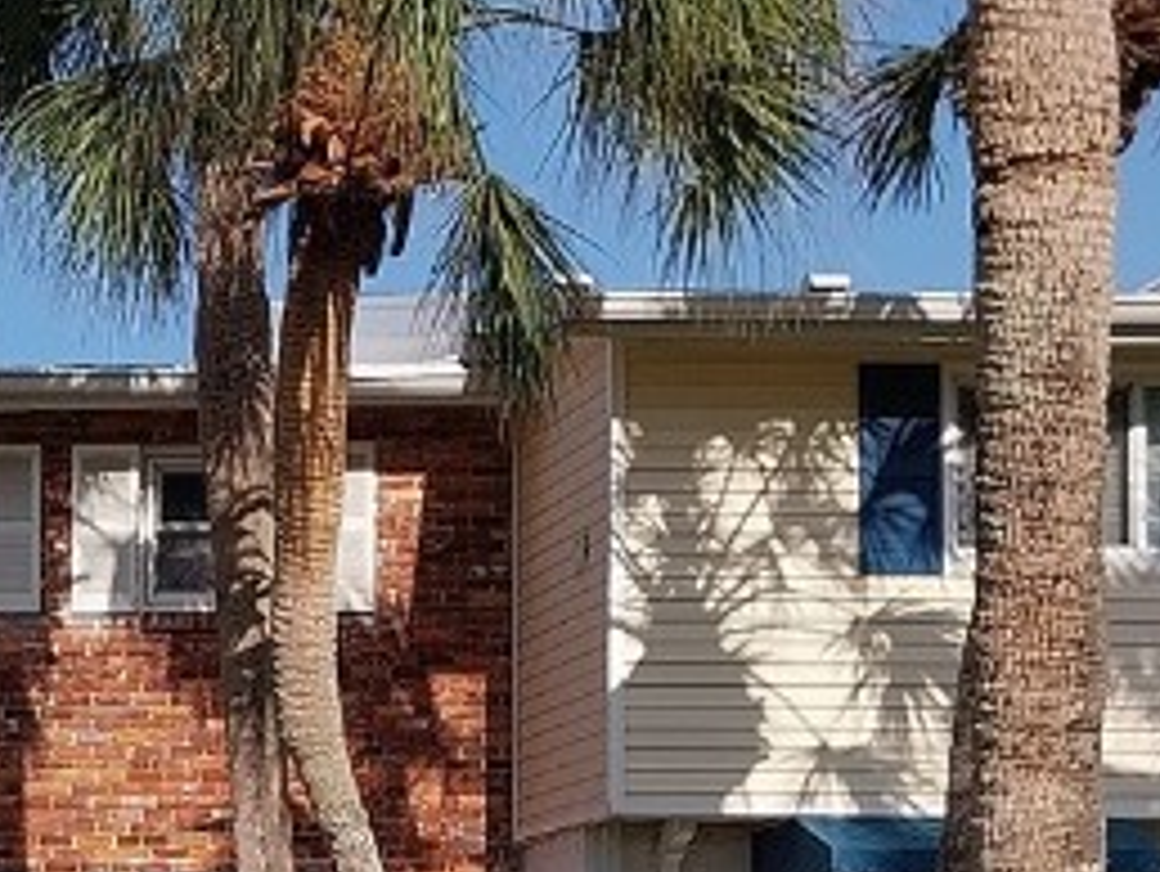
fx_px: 3455
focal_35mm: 103
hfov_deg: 17.2
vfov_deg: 14.0
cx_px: -589
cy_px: 998
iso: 20
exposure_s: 1/1089
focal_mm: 4
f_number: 1.8
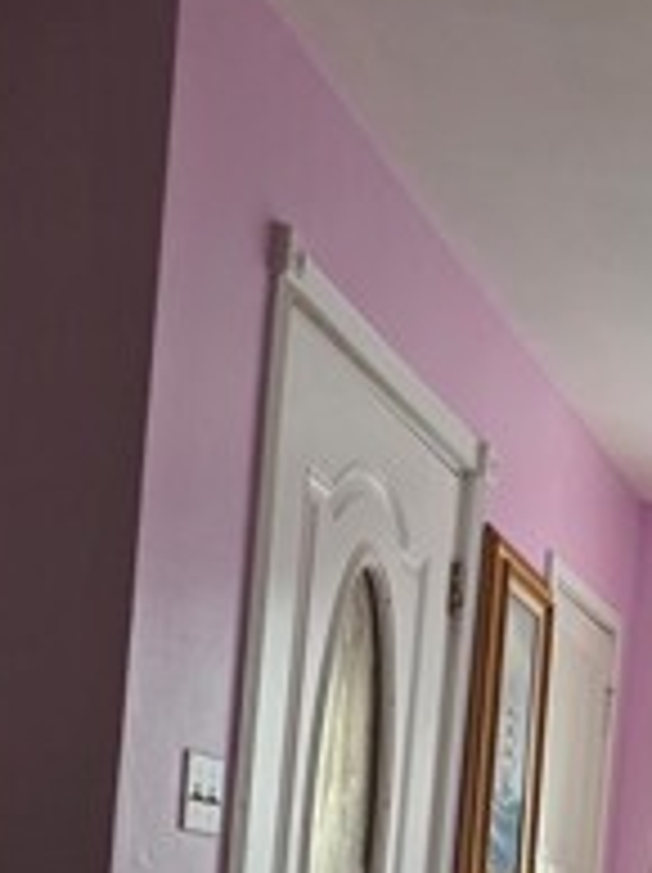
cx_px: 1016
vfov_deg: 23.1
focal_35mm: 76
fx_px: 1913
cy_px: 1102
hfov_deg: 17.2
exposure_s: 1/180
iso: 125
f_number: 1.7
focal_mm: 6.3
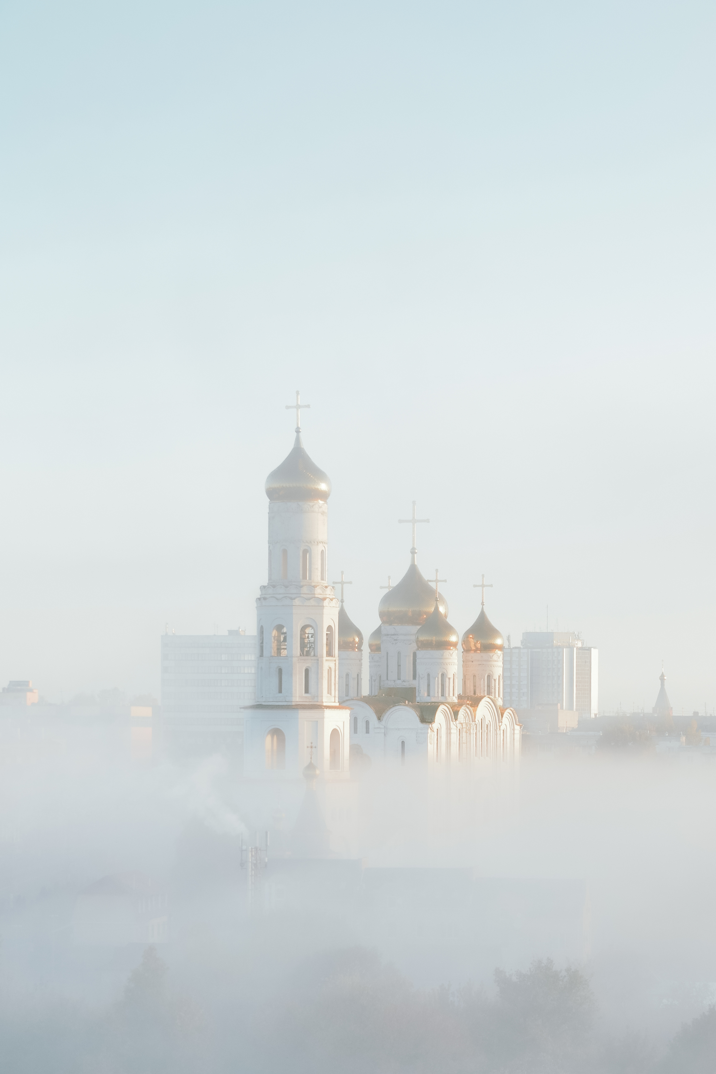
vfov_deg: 27.0
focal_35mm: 75
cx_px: 358
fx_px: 2238
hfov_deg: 18.2
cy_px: 537
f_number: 5
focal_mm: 50
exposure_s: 1/160
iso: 100
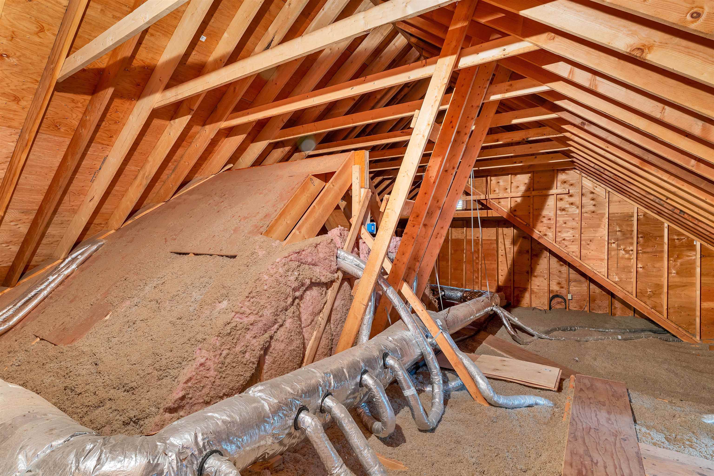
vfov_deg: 67.4
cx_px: 357
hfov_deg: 90.0
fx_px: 357
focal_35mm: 18
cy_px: 238
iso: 400
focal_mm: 18
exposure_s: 2.5
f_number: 8
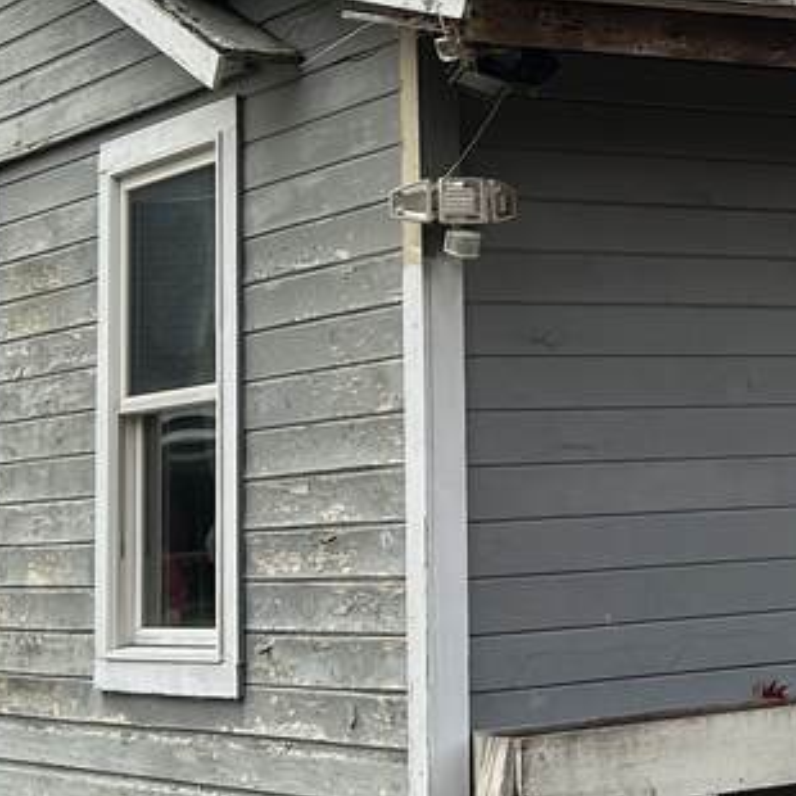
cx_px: 829
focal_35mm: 95
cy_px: 18
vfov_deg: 17.9
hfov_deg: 17.8
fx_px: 2472
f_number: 1.5
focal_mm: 5.7
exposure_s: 1/330
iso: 50
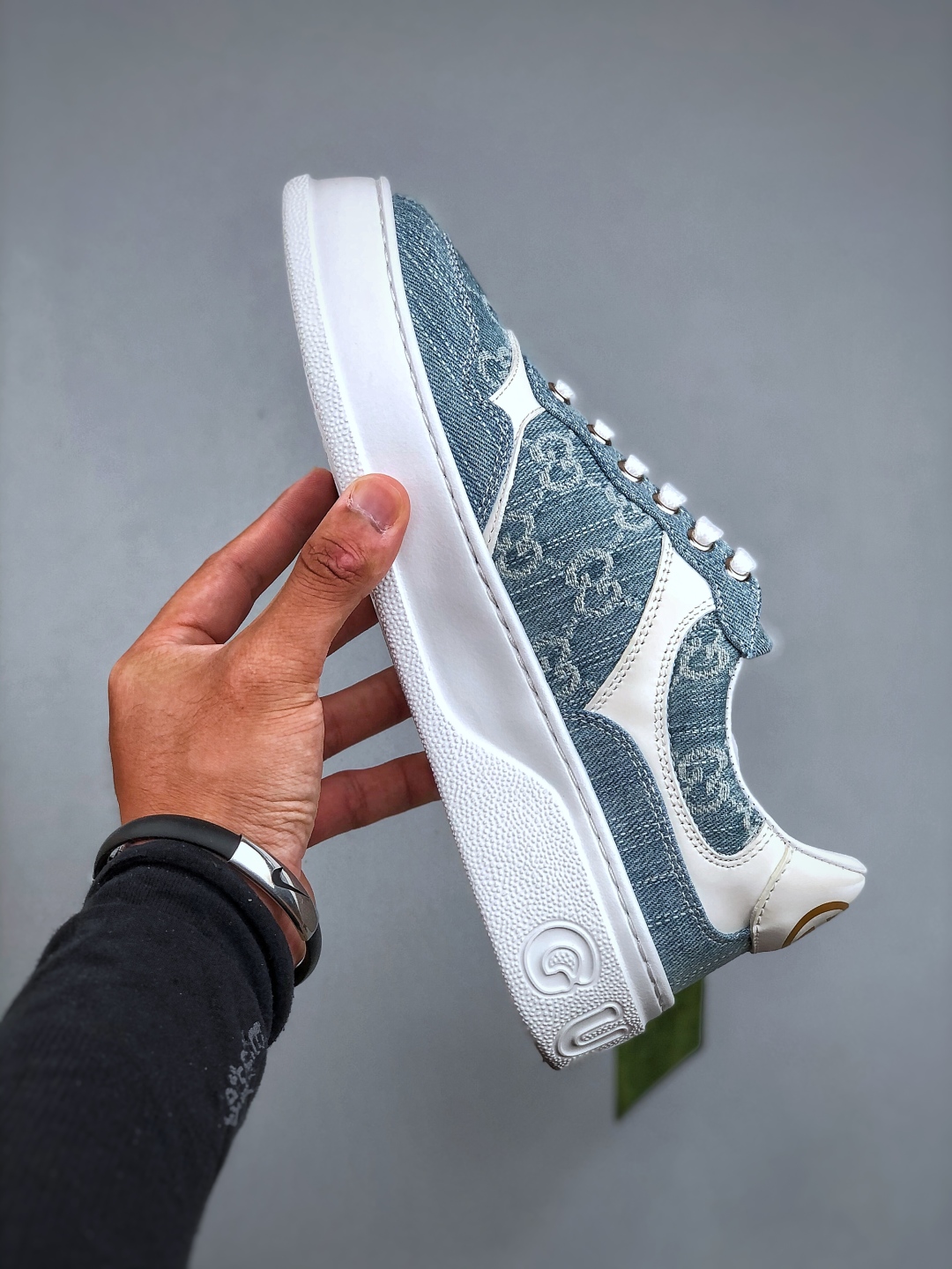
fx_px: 2090
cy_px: 634
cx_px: 476
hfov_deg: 25.7
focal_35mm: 57
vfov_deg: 33.8
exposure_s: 1/100
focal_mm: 6.6
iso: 32
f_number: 2.8
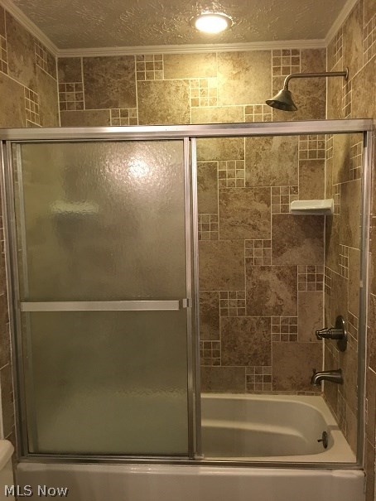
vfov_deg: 61.6
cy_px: 250
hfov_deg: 48.2
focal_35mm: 29
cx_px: 188
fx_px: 420
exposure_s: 1/15
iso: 80
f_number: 2.2
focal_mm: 4.15
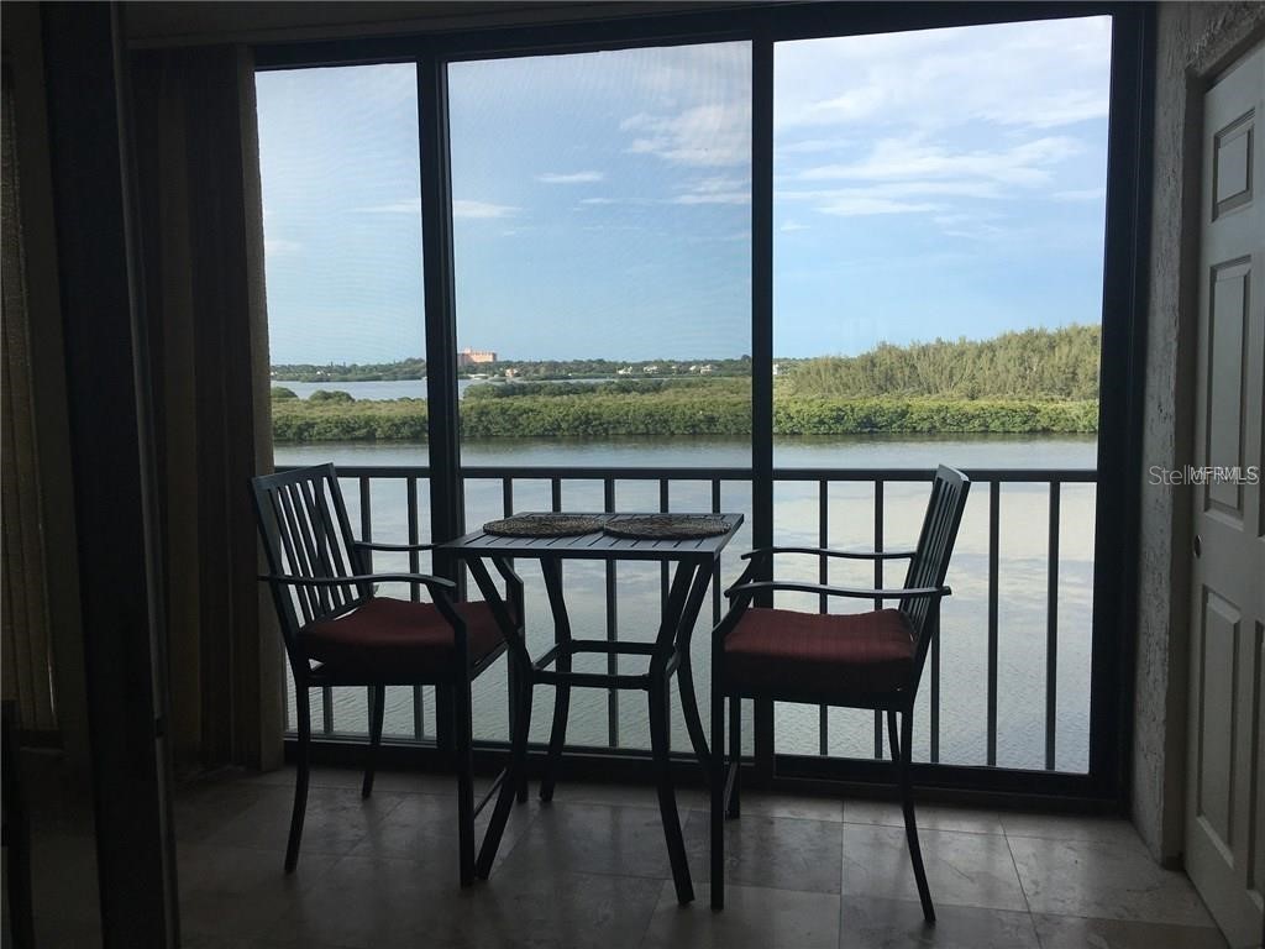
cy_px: 474
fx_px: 1060
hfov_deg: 61.7
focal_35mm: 29
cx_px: 632
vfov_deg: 48.2
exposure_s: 1/761
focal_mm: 4.15
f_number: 2.2
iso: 25
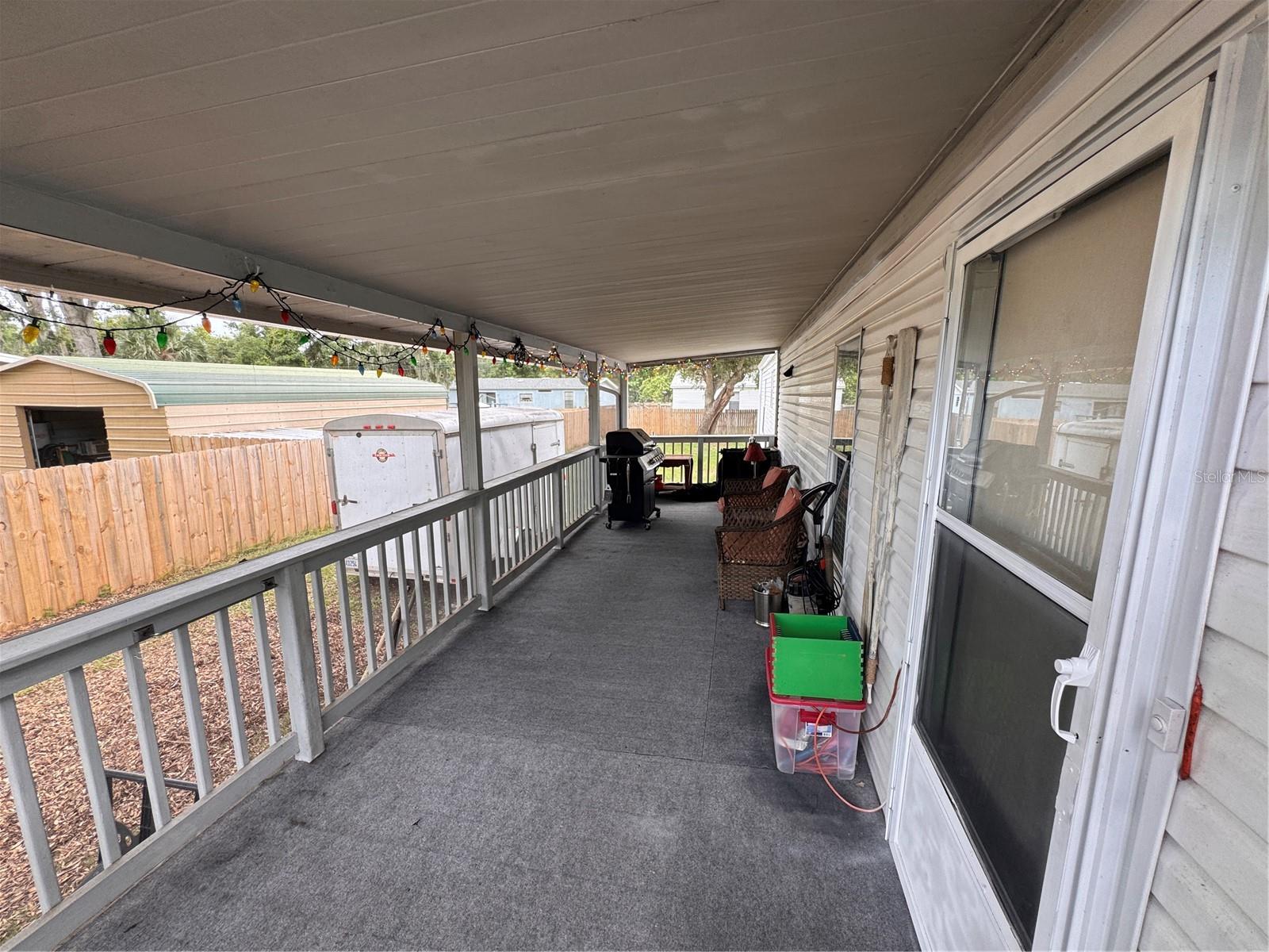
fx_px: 513
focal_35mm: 14
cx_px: 634
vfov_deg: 85.7
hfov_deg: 102.1
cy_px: 476
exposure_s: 1/99
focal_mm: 2.22
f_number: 2.2
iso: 50
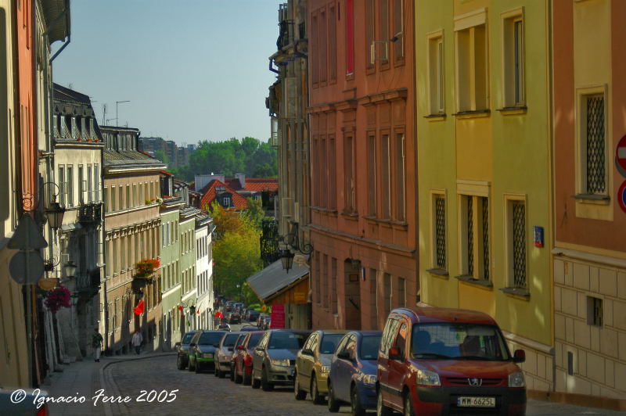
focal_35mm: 120
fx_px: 2085
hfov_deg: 17.1
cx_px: 313
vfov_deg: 11.4
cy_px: 208
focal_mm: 80
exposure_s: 1/250
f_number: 5.6
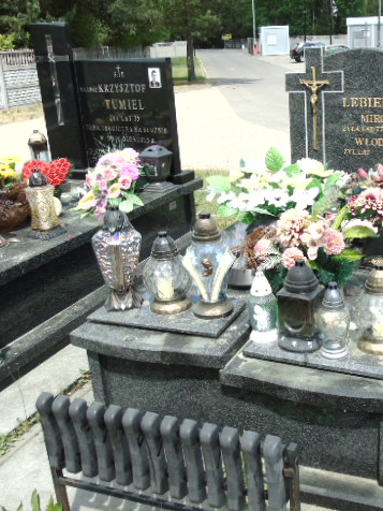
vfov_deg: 47.9
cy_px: 256
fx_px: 575
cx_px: 301
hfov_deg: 35.7
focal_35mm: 39
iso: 80
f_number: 3.6
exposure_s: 1/500
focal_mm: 5.2
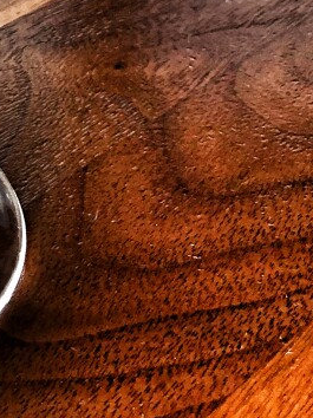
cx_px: -213
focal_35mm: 123
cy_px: -425
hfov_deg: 11.3
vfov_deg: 13.6
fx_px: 1485
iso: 20
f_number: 1.8
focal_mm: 3.99
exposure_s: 1/120
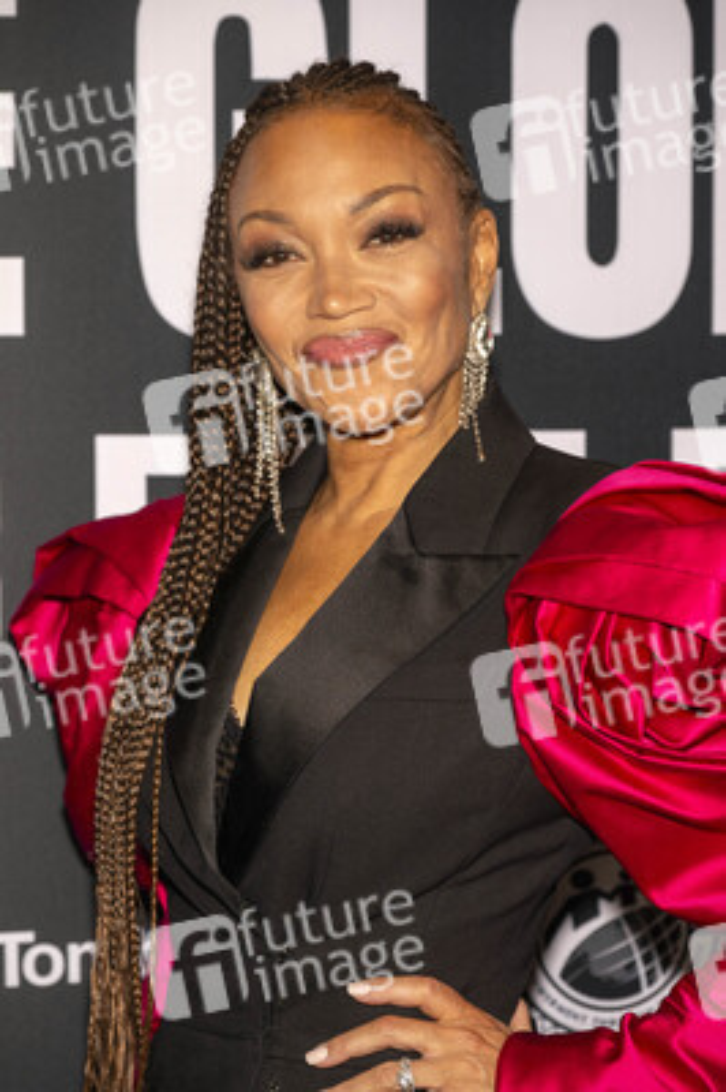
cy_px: 546
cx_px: 363
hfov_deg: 16.0
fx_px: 2576
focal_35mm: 85
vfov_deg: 23.9
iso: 800
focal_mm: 85
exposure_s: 1/200
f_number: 5.6
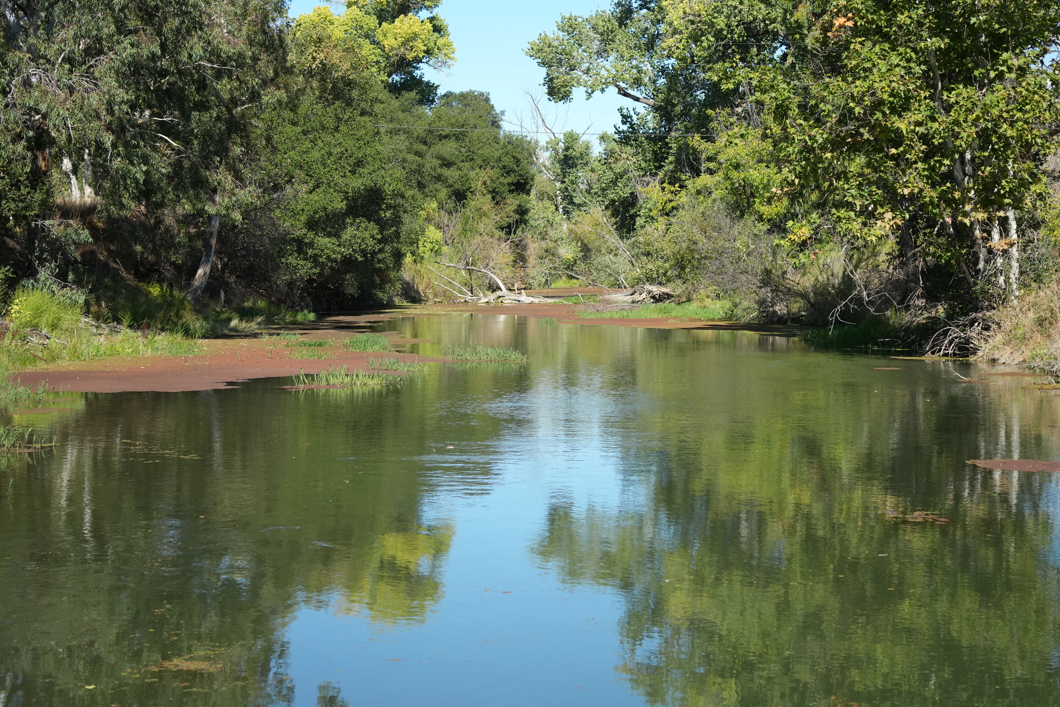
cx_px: 573
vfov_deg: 21.2
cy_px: 274
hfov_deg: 31.4
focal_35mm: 64
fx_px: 1884
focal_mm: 50
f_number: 4.5
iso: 640
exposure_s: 1/2500
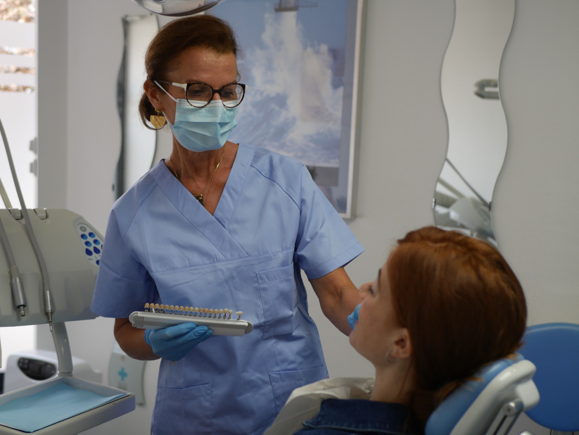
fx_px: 837
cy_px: 218
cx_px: 290
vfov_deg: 29.1
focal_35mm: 50
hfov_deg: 38.2
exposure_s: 1/200
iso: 200
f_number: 2.2
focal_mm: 25
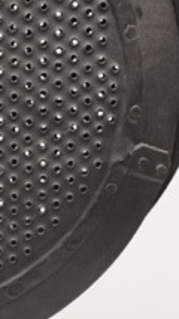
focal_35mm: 188
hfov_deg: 6.4
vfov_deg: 11.4
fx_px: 1590
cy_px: 77
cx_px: -97
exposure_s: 1/125
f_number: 5.6
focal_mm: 40
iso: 1600
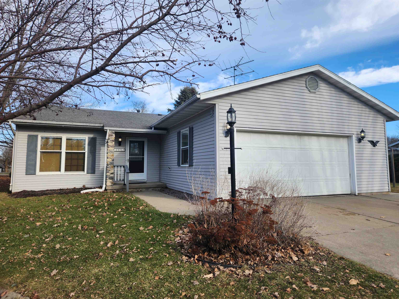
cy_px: 150
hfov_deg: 73.9
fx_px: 265
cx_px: 200
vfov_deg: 58.9
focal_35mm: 23
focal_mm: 5.4
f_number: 1.8
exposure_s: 1/829
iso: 20
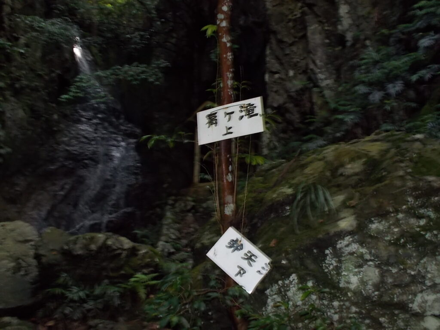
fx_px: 432
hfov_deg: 54.0
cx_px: 220
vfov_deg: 41.8
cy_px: 165
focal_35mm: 34
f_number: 3.6
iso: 200
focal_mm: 6
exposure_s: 1/25
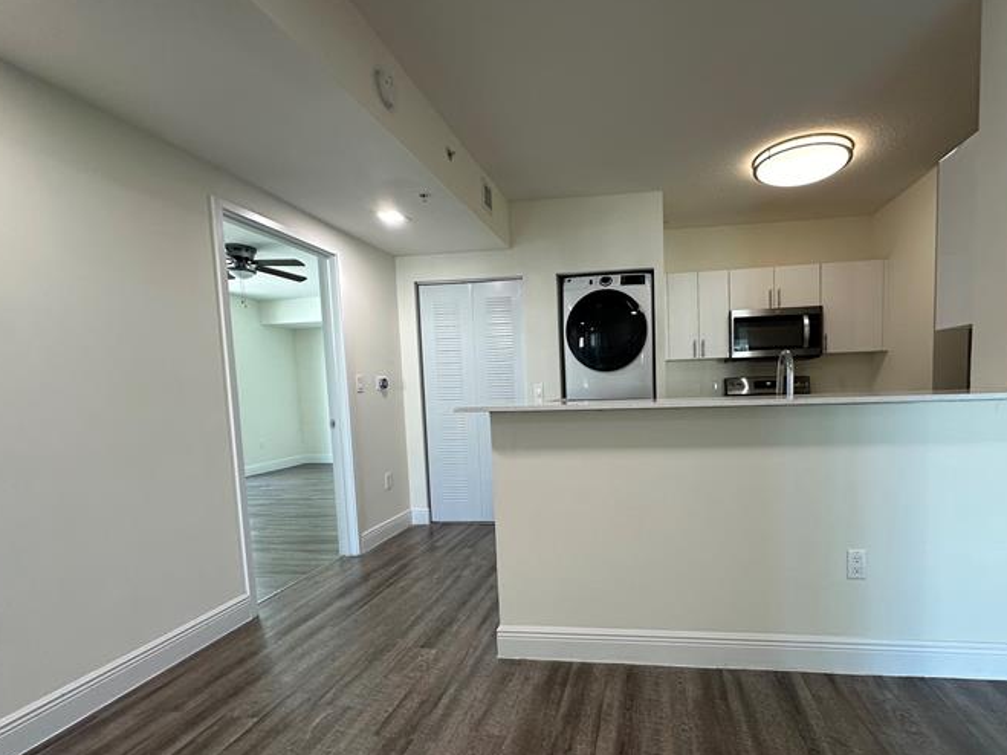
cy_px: 425
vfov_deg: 74.4
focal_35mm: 17
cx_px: 590
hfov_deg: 90.2
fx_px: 494
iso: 160
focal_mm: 2.22
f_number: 2.2
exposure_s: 1/120
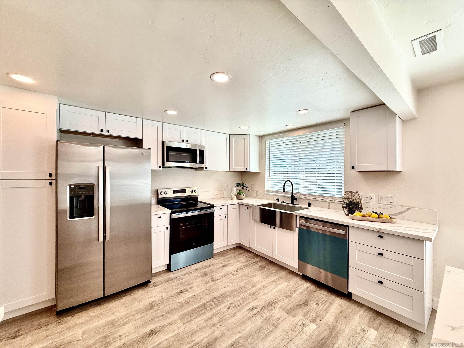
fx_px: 188
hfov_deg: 102.1
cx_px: 232
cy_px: 174
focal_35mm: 14
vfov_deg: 85.7
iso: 64
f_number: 2.2
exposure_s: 1/161
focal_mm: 2.22
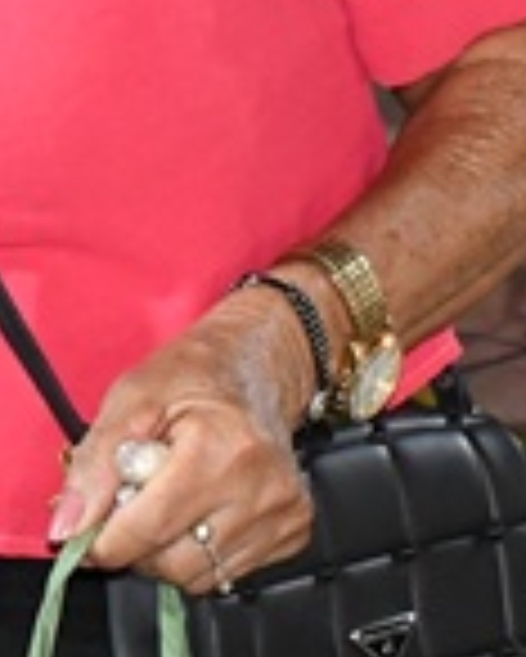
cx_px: -306
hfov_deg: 6.8
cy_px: -2
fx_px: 4354
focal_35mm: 224
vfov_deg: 8.6
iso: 4000
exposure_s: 1/80
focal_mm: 23
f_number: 5.6
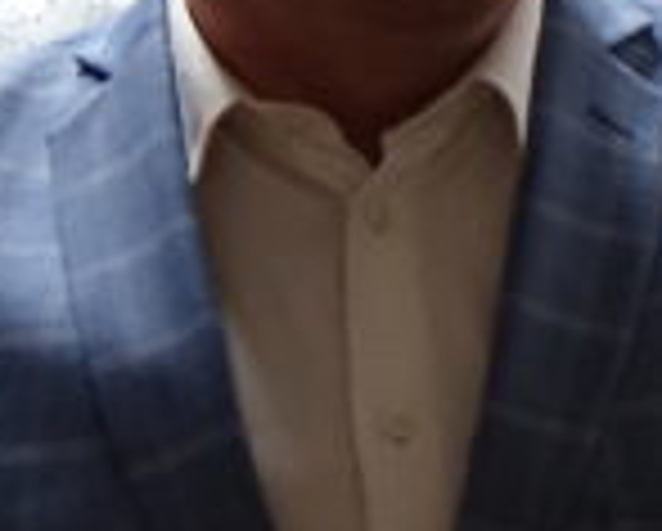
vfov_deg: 4.7
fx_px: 6396
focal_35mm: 326
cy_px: 605
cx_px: 1410
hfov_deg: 5.8
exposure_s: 1/40
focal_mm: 18.21
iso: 800
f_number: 2.8
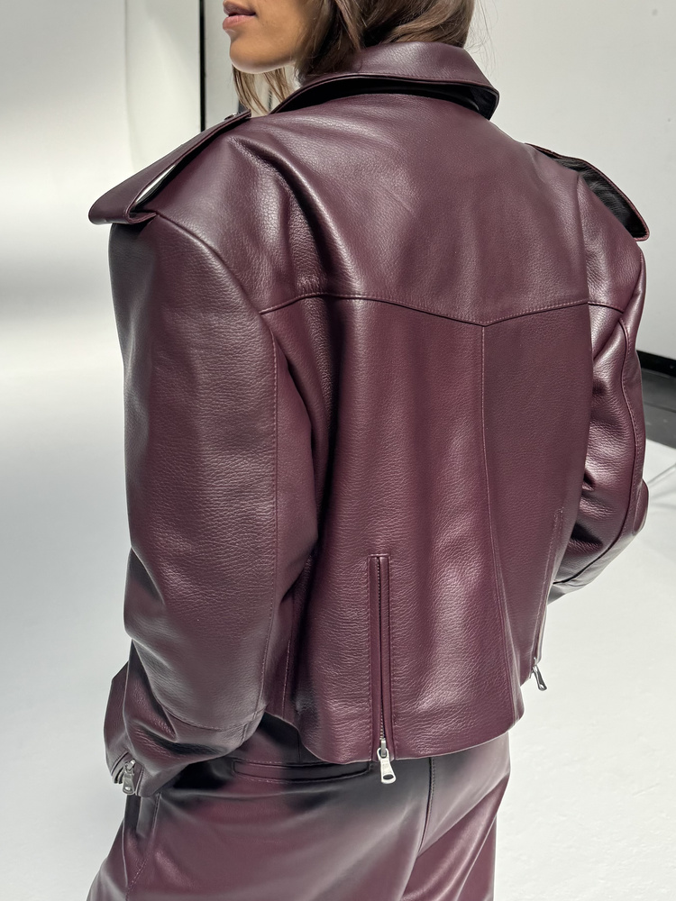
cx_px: 338
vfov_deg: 71.6
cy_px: 450
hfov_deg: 56.8
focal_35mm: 24
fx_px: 625
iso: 80
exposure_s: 1/633
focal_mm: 6.76
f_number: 1.78
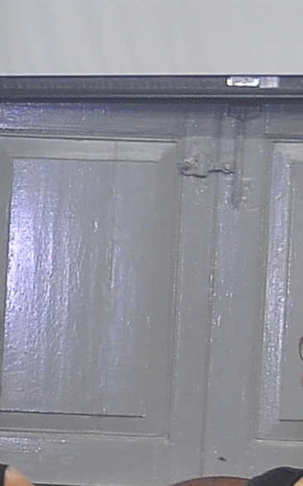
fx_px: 2856
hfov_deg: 5.8
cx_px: -504
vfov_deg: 9.5
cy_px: 619
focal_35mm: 216
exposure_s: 1/15
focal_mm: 26
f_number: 4.2
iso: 400
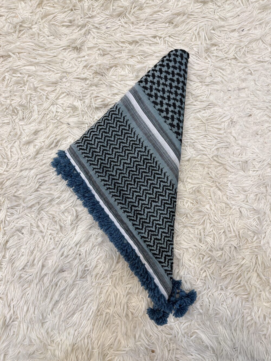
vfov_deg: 71.6
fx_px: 250
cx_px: 136
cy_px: 180
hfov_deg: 56.8
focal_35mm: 24
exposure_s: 1/100
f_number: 1.78
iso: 100
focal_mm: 6.76
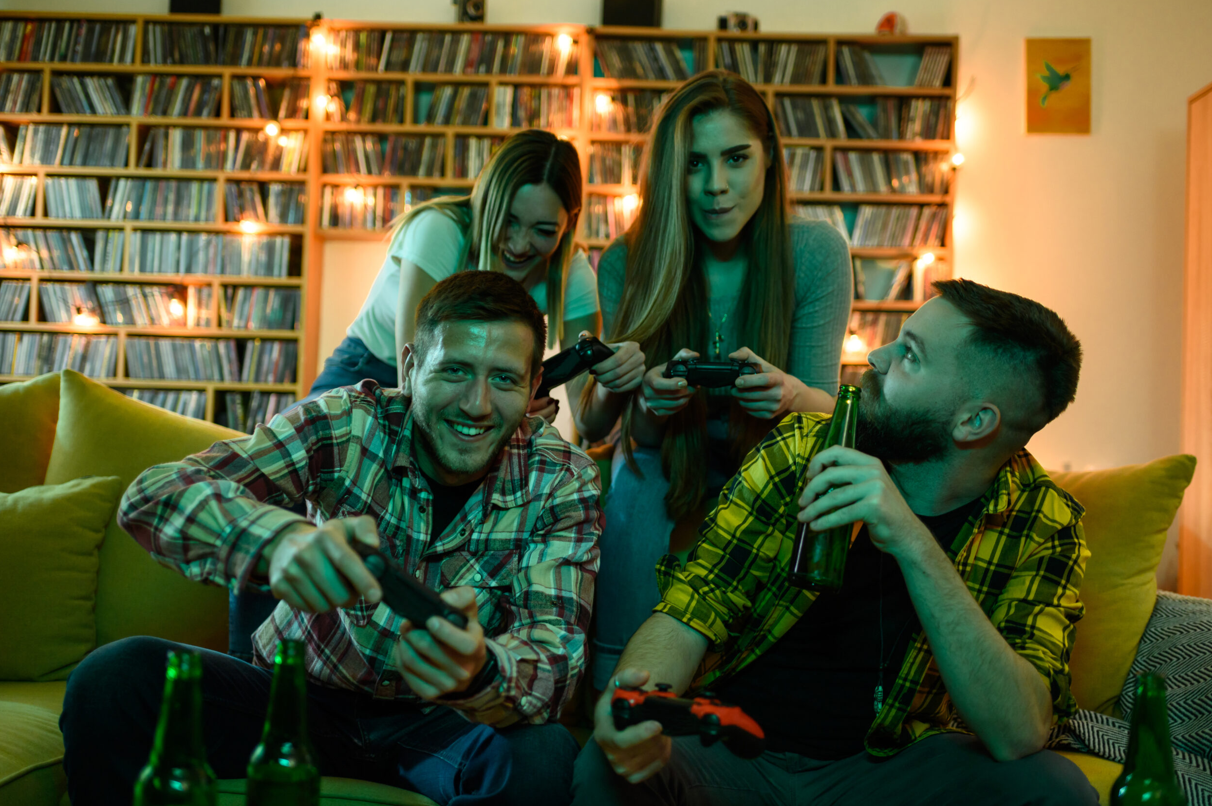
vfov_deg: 36.8
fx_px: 1211
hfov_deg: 53.2
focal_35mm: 36
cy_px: 400
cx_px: 599
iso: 400
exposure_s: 1/100
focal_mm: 35
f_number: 2
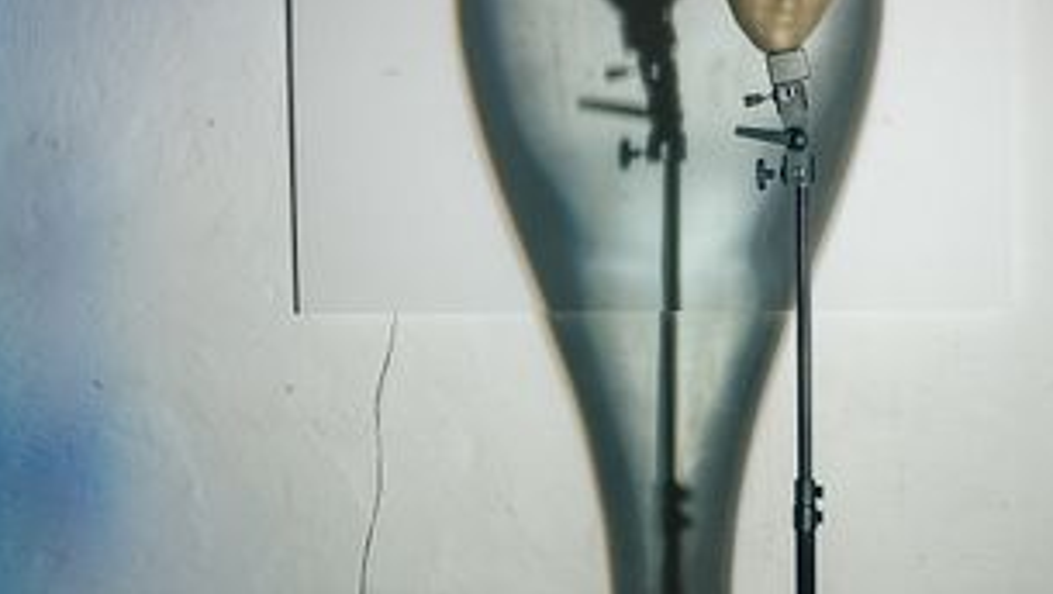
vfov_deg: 12.6
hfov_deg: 22.1
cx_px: 739
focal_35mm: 96
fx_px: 2682
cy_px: 195
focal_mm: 35
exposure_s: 1/30
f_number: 8
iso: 800
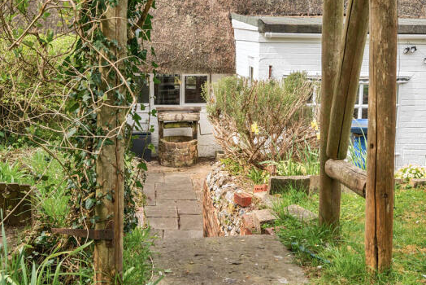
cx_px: 219
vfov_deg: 29.9
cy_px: 142
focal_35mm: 45
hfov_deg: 43.6
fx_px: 533
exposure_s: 1/100
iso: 400
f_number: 8
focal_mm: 24
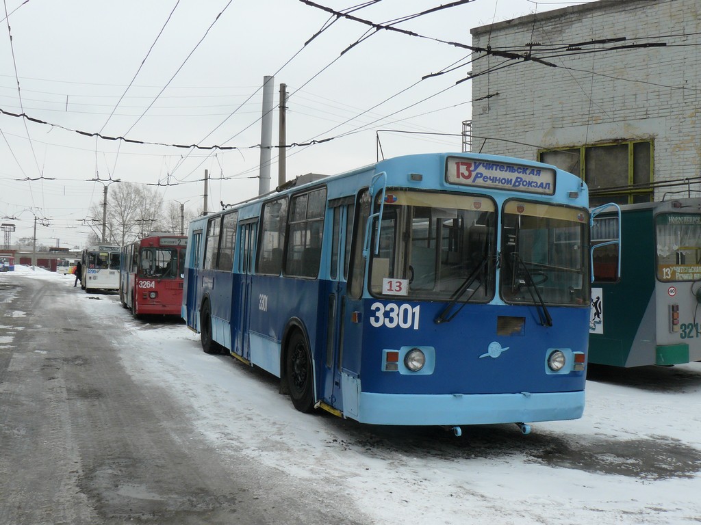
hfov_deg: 51.4
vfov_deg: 39.7
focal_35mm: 36
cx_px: 350
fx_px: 729
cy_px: 262
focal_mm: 6
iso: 100
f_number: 5.6
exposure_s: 1/500
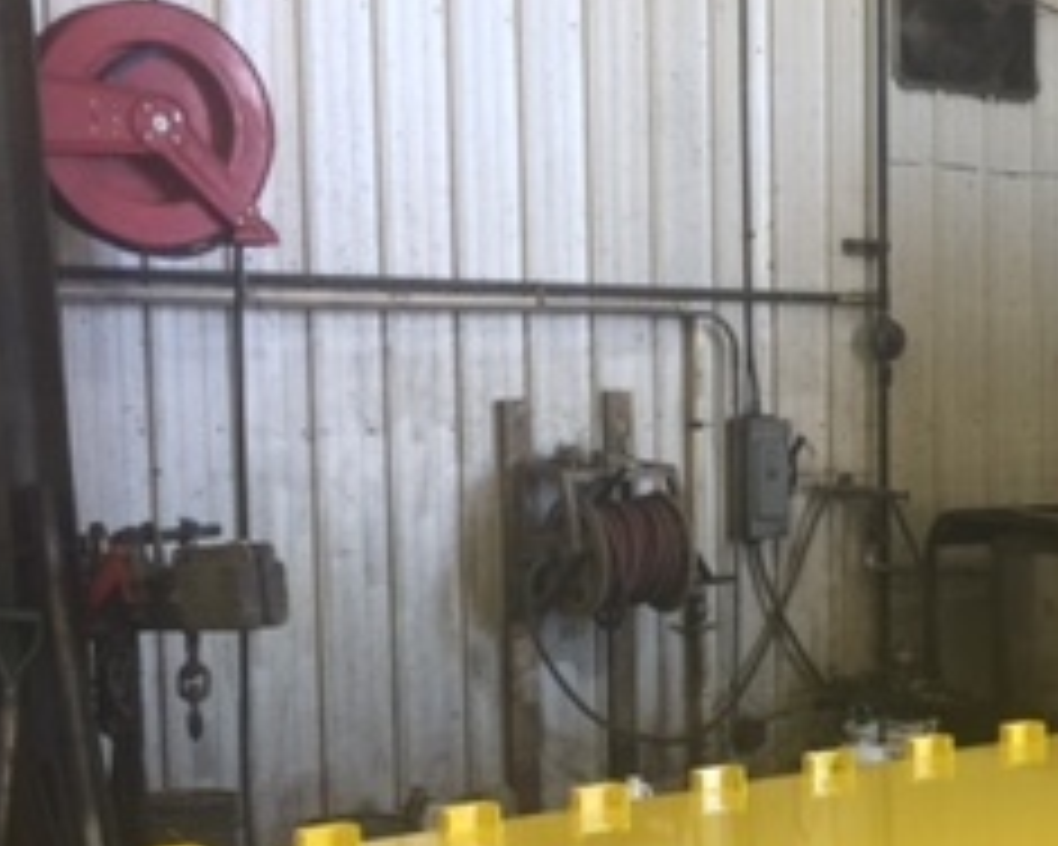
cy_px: 634
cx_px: 1135
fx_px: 2411
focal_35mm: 77
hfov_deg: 23.4
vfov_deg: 19.8
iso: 32
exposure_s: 1/15
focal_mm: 4.15
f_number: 2.2
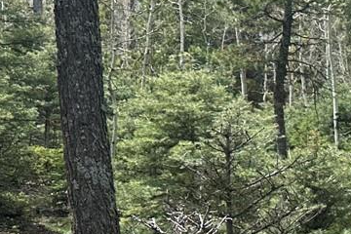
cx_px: 622
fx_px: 1082
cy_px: 169
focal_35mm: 111
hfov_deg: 15.8
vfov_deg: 12.3
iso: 80
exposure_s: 1/1517
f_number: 1.78
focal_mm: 6.86
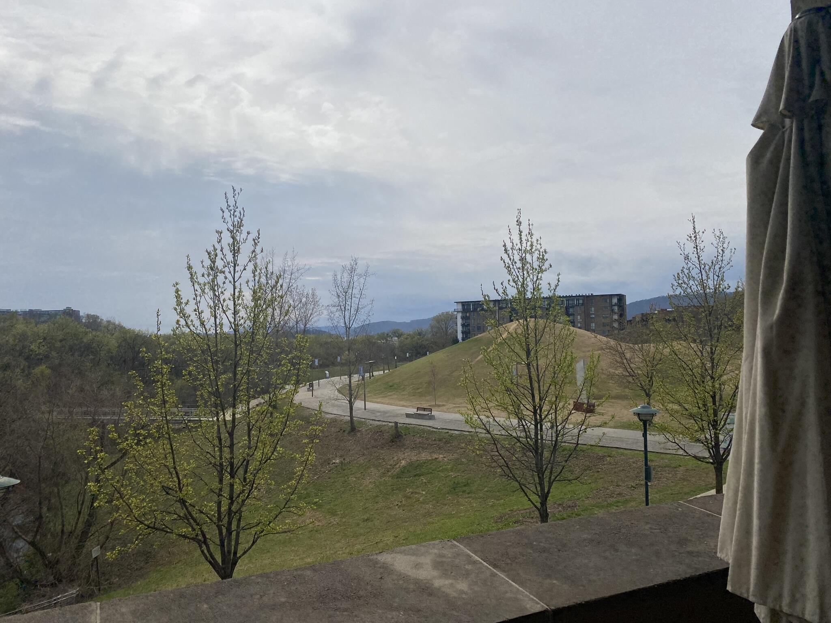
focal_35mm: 26
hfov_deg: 67.3
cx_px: 416
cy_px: 312
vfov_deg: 53.1
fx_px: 624
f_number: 1.8
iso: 32
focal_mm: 4.25
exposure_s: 1/8850
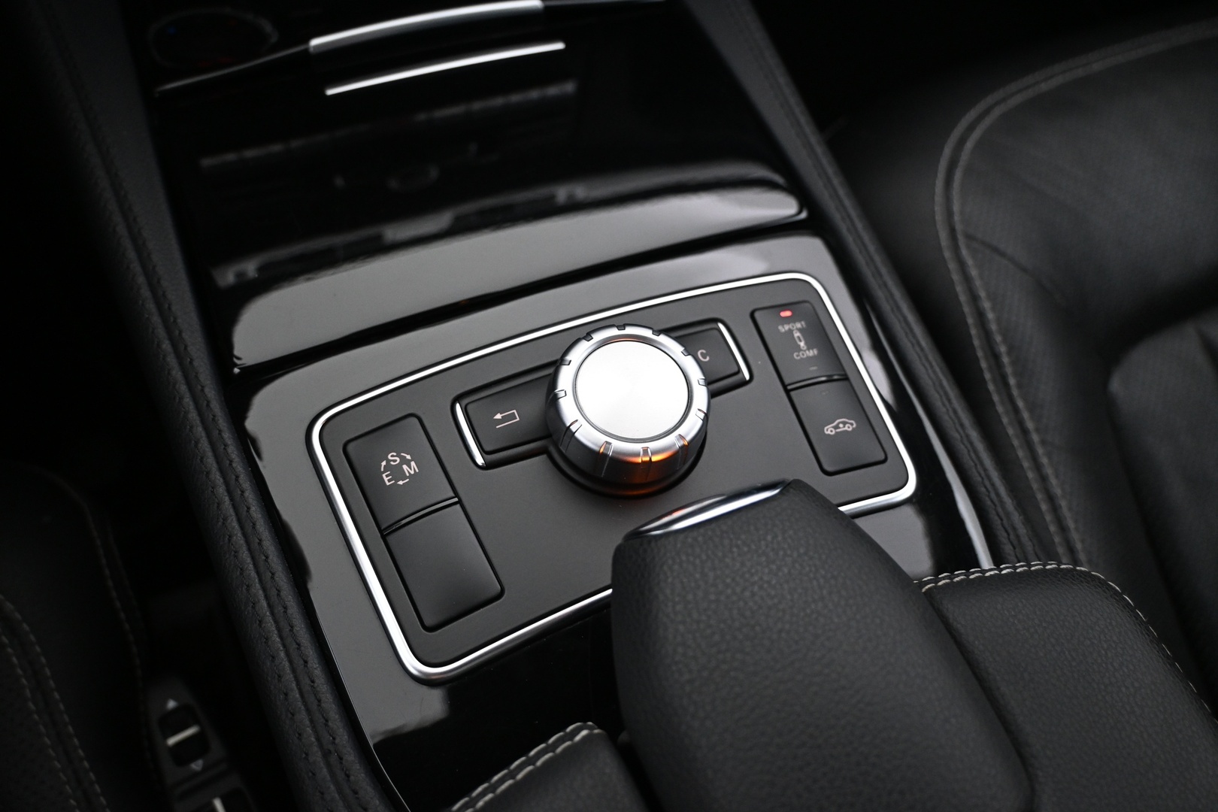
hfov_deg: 63.2
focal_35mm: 29
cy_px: 406
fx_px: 990
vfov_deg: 44.6
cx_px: 609
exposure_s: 1/30
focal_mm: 19.5
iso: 1800
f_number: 3.8
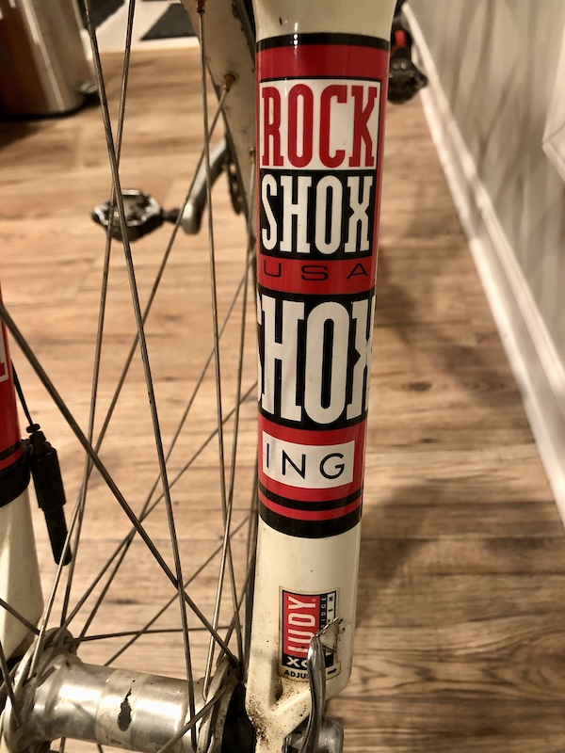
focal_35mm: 28
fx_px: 609
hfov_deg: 49.7
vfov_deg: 63.4
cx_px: 282
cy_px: 376
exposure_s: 1/15
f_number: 1.8
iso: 100
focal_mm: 3.99
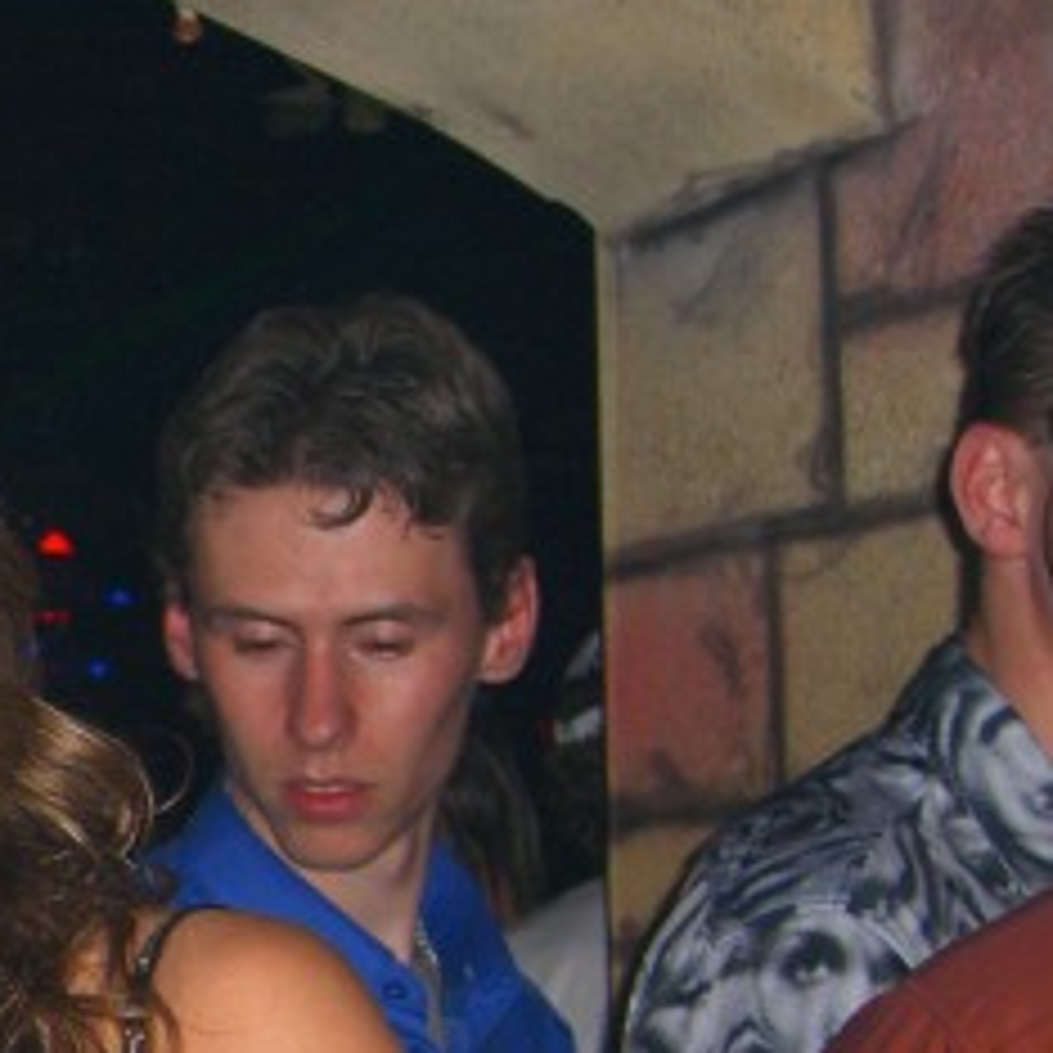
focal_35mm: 139
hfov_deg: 11.8
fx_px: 4784
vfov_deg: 12.4
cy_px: 1134
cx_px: -702
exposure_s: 1/60
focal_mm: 9.5
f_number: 3.1
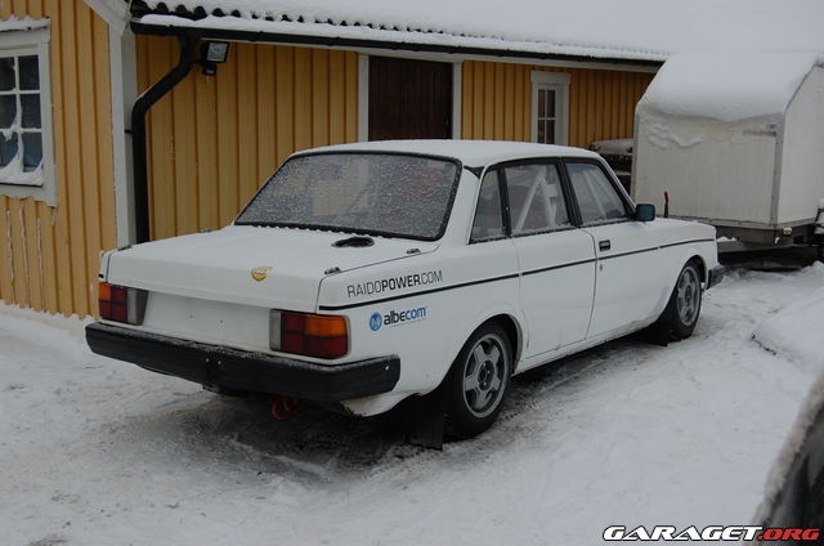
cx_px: 412
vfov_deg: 29.7
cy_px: 273
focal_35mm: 45
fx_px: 1028
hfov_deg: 43.7
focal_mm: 30
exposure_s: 1/125
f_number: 5.6
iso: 400
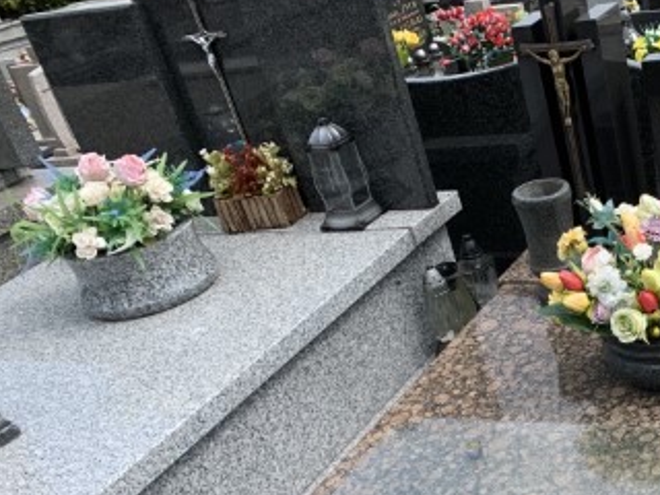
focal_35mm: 52
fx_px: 991
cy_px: 462
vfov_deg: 26.9
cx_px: 654
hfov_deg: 33.8
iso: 25
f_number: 1.8
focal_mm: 4.25
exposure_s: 1/1176
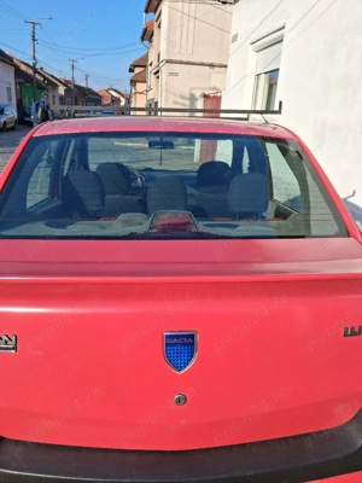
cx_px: 181
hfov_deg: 51.4
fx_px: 376
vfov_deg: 65.3
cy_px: 242
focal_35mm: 27
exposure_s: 1/667
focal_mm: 4
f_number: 1.8
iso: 25
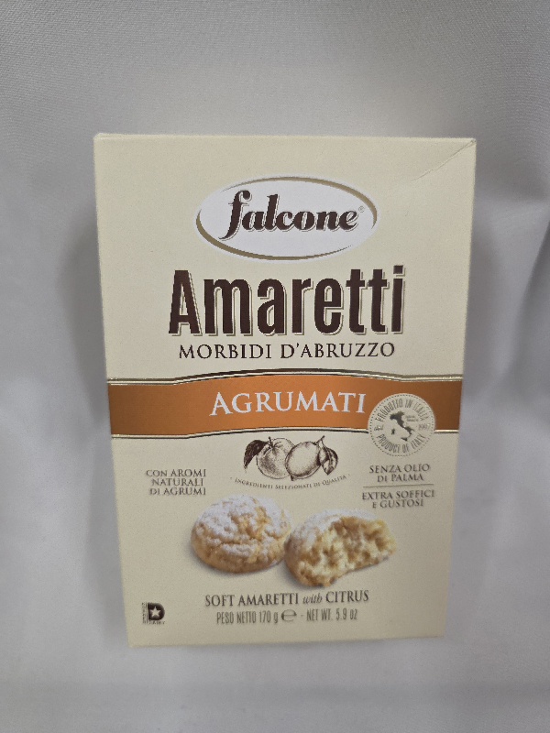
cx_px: 275
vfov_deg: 73.9
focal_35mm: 23
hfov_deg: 58.9
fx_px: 487
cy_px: 366
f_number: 1.7
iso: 320
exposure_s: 1/101
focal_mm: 6.3
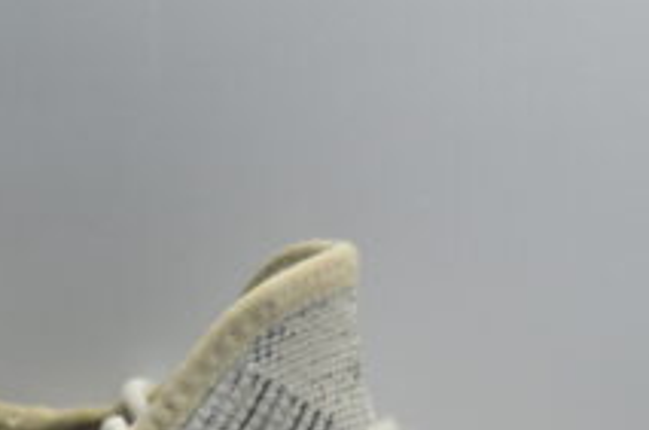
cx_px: 369
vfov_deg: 2.4
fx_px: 10278
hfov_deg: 3.6
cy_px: 529
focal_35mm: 571
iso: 400
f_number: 4.2
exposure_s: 1/160
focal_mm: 135
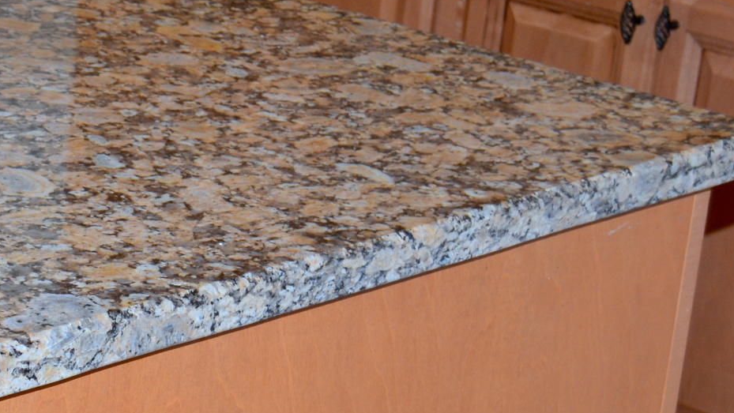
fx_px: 2764
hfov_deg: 14.2
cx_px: -335
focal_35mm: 142
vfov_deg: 8.5
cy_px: 425
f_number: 5.6
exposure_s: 1/30
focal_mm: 28
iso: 200
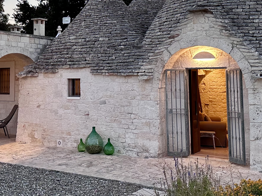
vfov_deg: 26.6
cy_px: 45
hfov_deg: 35.5
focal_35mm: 54
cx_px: 108
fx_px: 409
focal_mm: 6.86
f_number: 1.78
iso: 160
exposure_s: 1/100
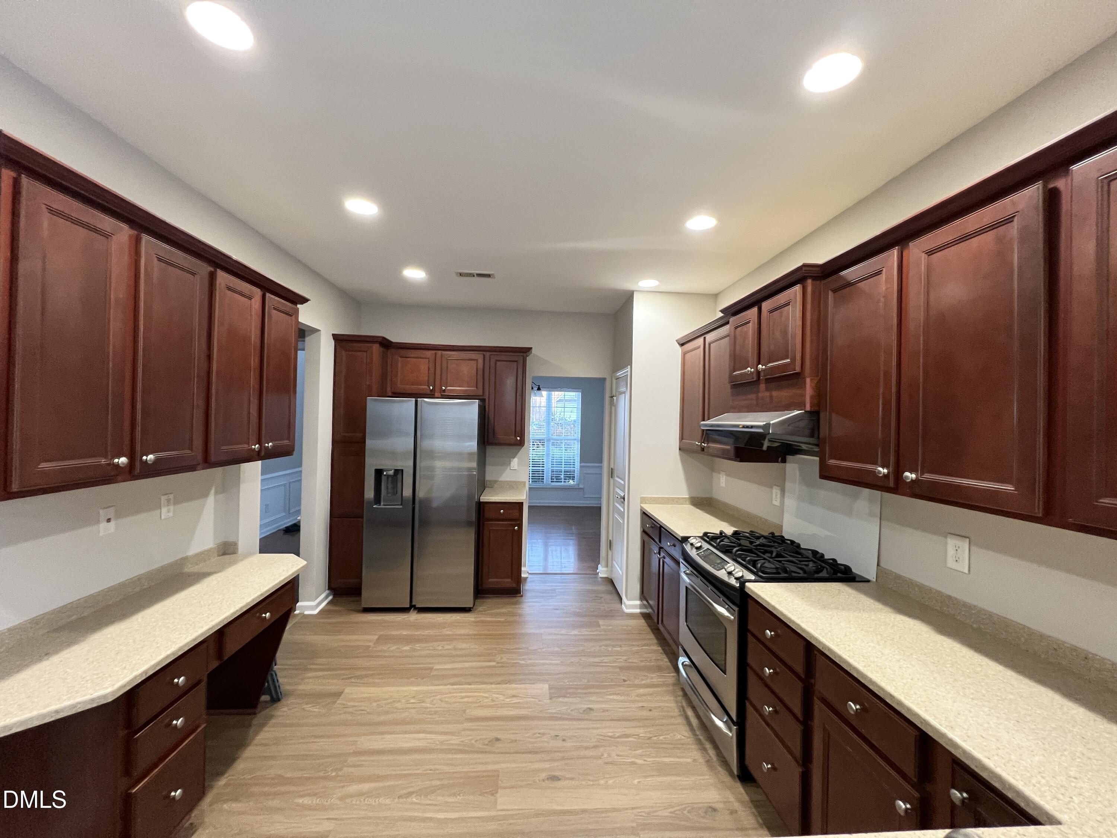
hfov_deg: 106.2
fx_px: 419
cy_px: 419
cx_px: 558
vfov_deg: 89.9
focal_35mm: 13
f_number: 1.8
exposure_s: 1/60
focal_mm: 1.57
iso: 400
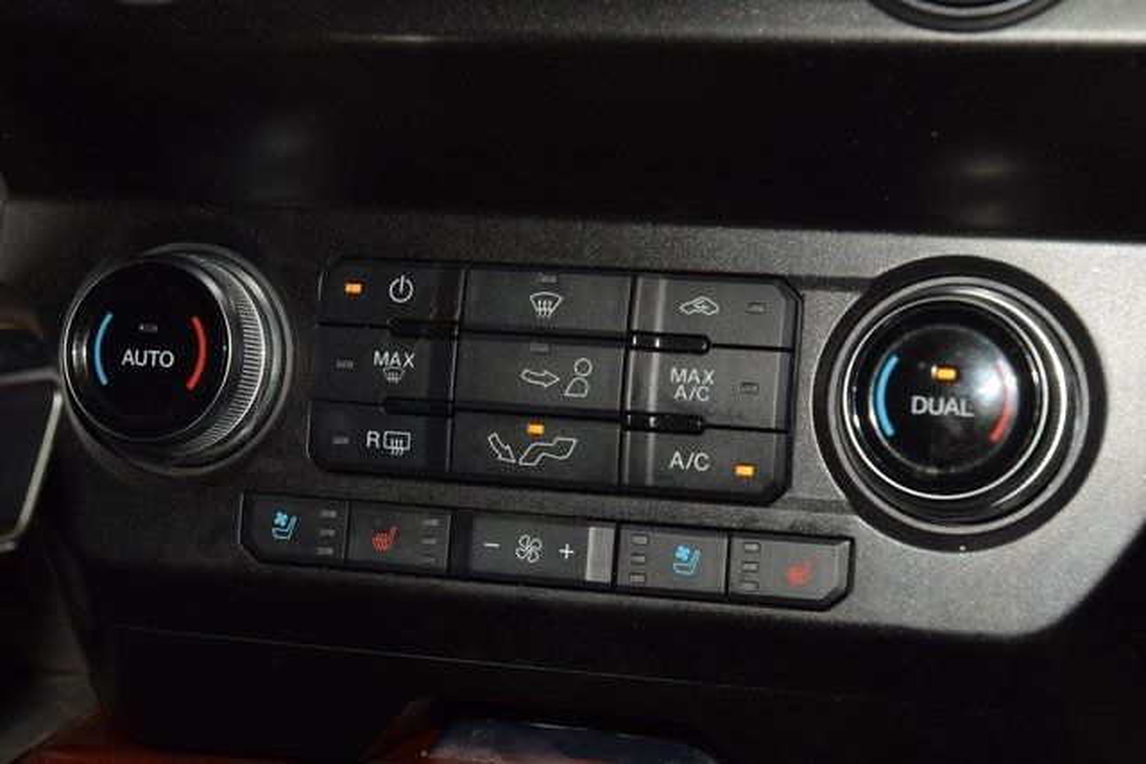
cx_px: 573
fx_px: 2483
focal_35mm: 78
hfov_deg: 26.0
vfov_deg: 17.5
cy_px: 382
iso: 100
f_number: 8
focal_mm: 52
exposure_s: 1/60
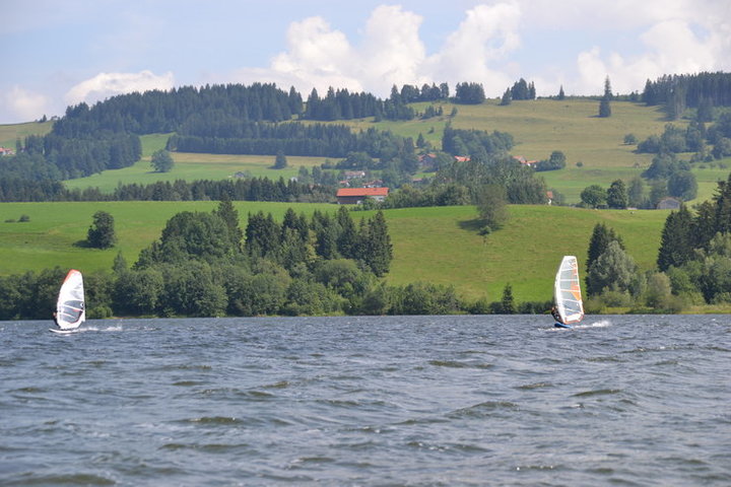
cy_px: 244
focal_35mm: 108
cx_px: 366
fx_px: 2193
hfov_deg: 18.9
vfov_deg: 12.7
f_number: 5.3
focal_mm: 72
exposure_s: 1/320
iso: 100
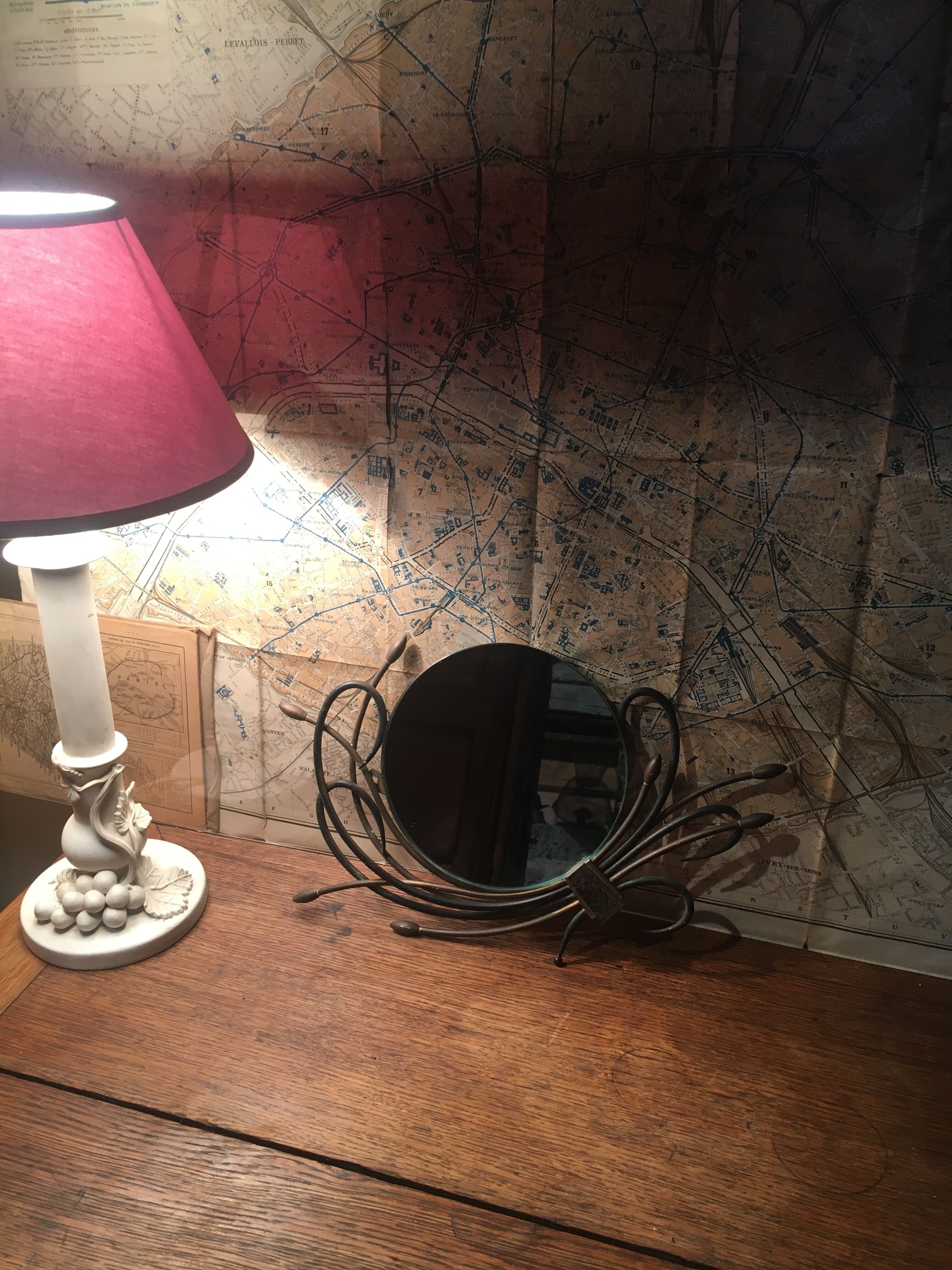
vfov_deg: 61.7
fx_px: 1063
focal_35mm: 29
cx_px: 476
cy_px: 635
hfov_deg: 48.2
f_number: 2.2
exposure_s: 1/33
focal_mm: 4.15
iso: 100
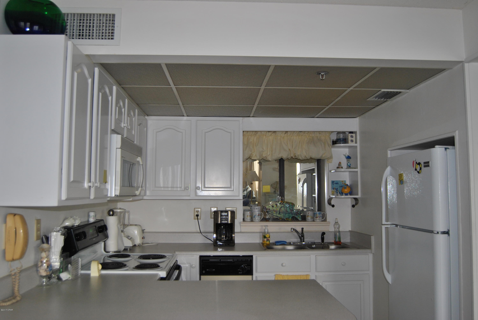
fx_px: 439
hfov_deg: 57.2
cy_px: 160
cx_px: 239
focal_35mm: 33
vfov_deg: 40.1
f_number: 3.5
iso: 200
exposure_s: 1/60
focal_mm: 22
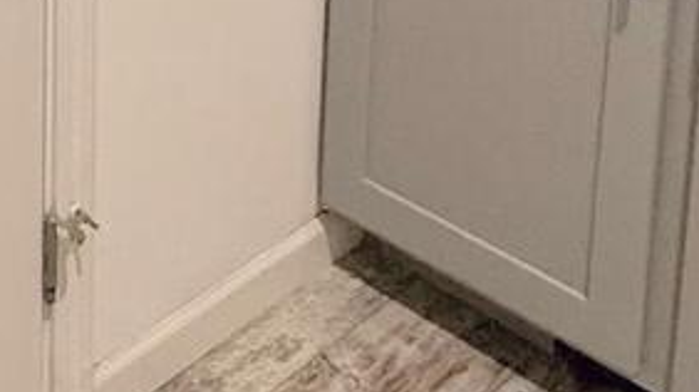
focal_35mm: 78
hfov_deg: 27.1
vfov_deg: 13.1
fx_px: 1444
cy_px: -424
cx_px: 270
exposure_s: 1/120
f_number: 2.2
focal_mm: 2.22
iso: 400
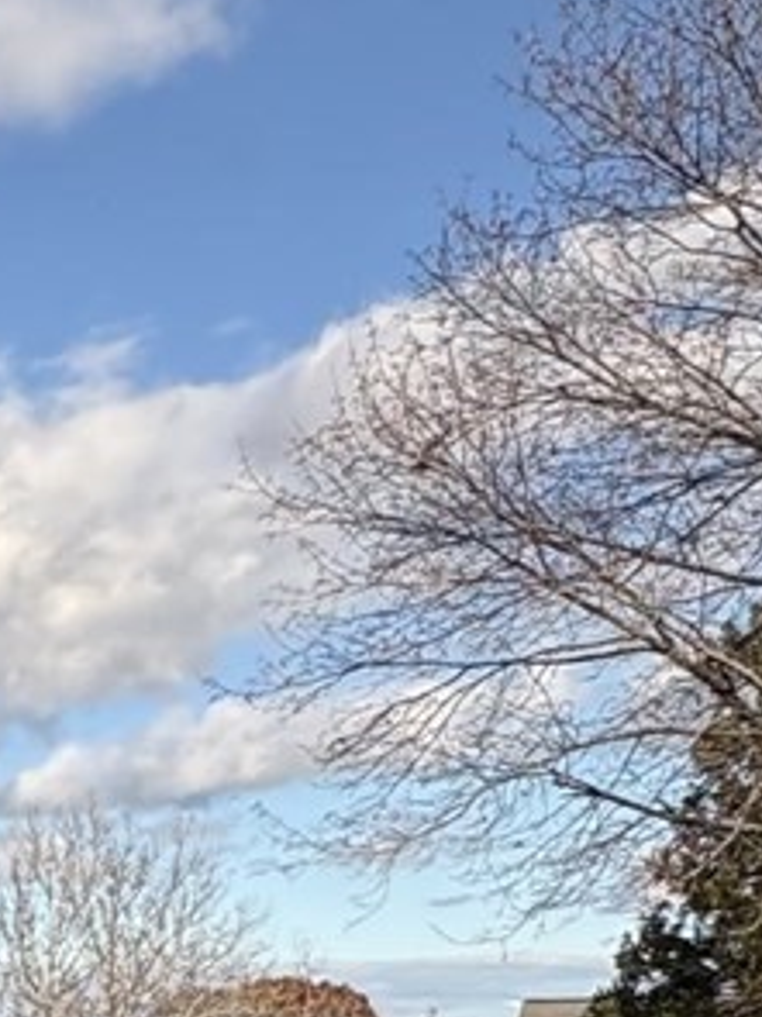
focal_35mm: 73
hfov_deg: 15.8
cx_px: -765
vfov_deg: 24.1
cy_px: 1238
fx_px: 2144
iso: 50
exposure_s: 1/910
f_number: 2.2
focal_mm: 2.22
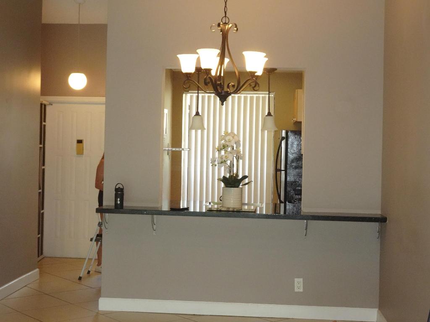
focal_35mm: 54
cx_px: 215
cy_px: 161
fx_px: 671
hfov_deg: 35.5
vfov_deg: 27.0
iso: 800
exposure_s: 1/60
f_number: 4.5
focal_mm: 8.64
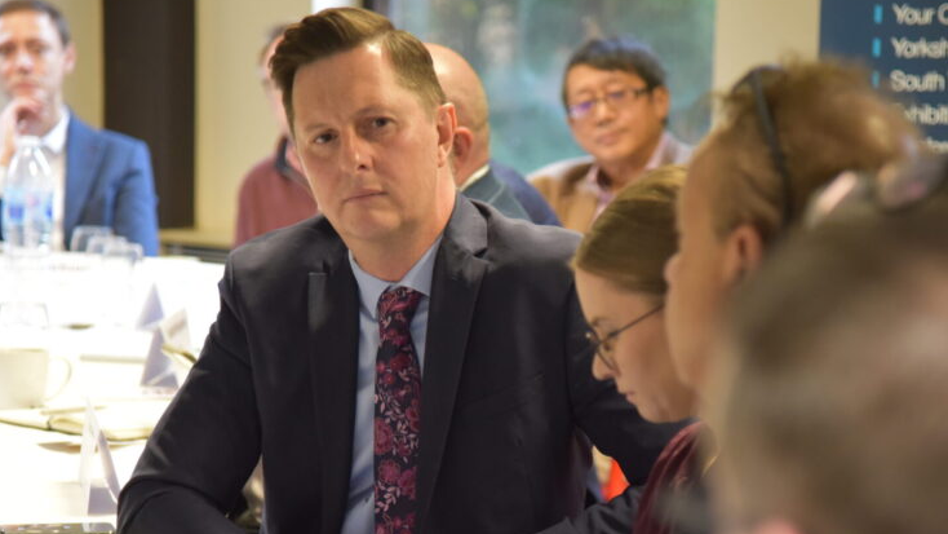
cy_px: 370
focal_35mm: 146
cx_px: 535
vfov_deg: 8.3
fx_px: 3670
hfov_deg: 14.7
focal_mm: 100
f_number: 4
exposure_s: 1/60
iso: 2800
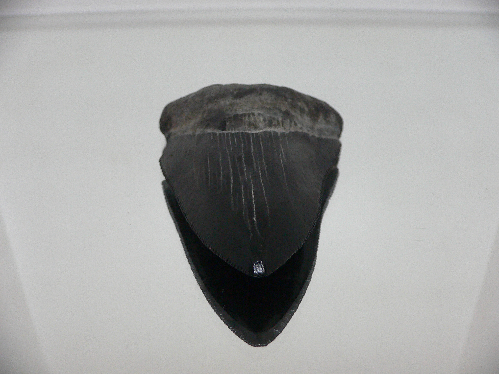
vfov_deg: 40.7
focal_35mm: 35
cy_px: 187
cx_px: 250
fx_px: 505
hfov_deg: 52.6
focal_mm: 4.6
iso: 200
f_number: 2.8
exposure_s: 1/50
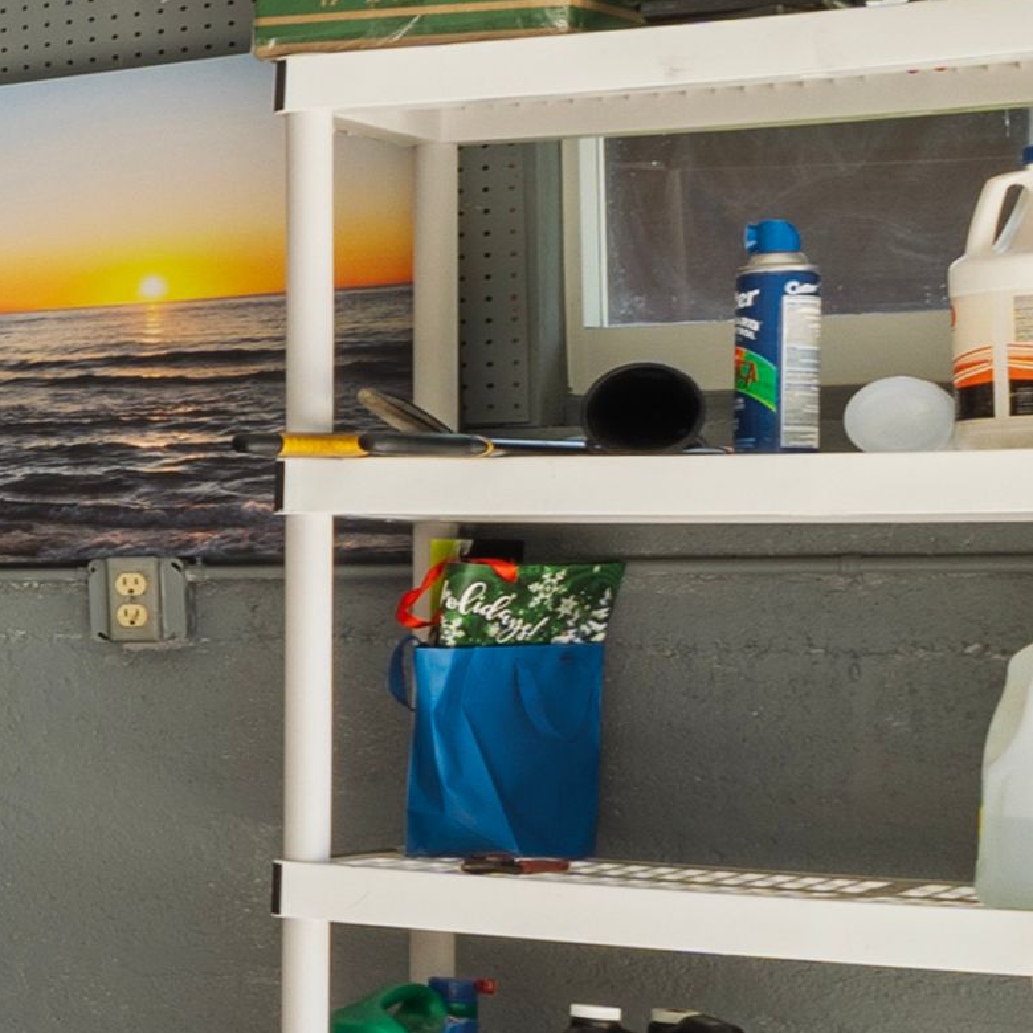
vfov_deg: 17.7
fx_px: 3309
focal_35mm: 98
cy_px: 415
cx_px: -2092
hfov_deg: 11.1
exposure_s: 1/2
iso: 125
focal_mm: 10
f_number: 10
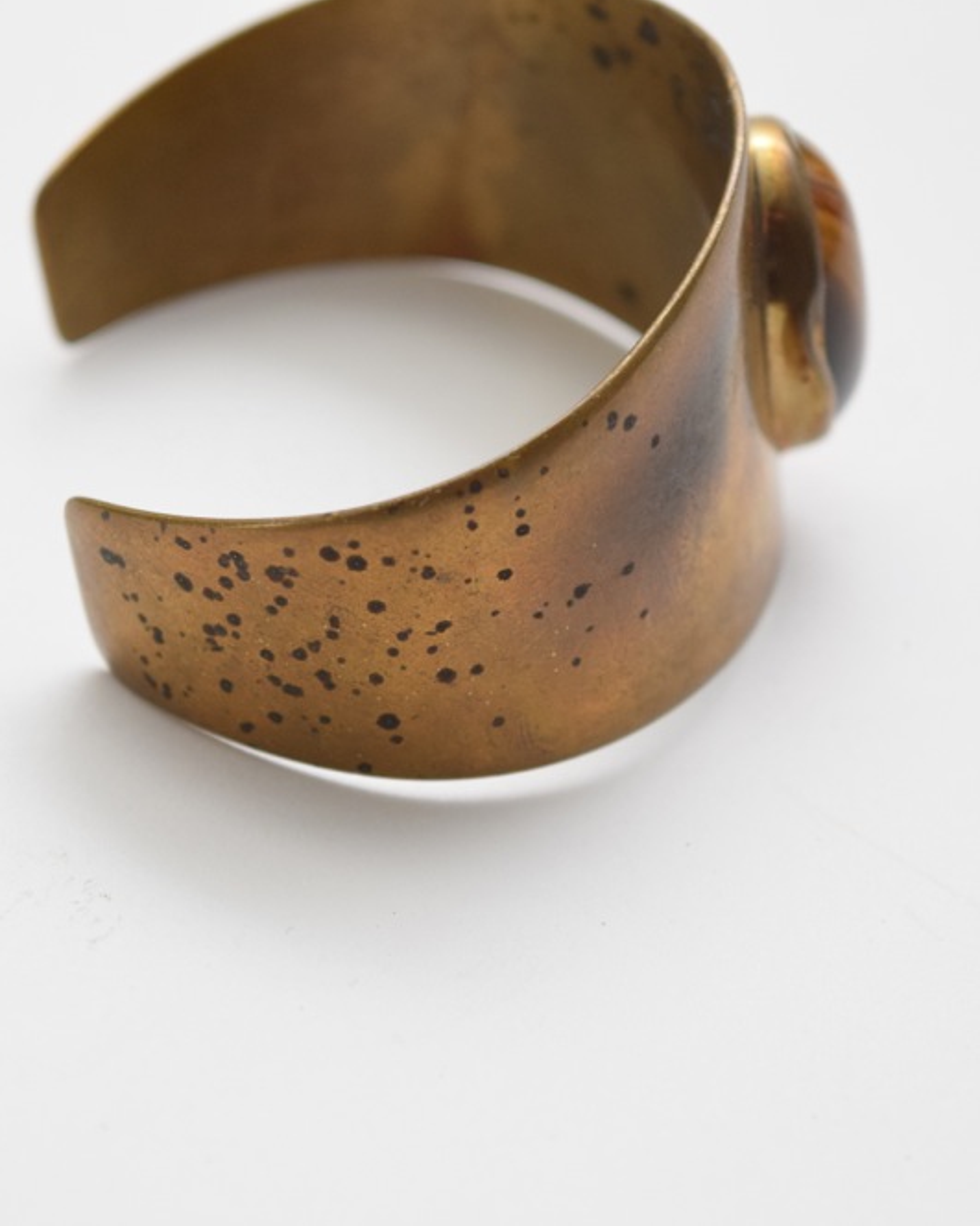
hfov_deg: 13.2
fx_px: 4232
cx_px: 369
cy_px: 612
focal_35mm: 117
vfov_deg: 16.5
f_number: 5.6
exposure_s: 1/60
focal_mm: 55
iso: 1000
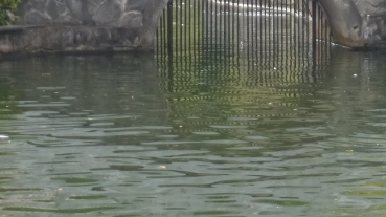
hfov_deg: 8.5
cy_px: 178
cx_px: 267
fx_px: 2598
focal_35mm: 254
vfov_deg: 4.8
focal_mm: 42
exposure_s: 1/80
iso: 800
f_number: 5.6
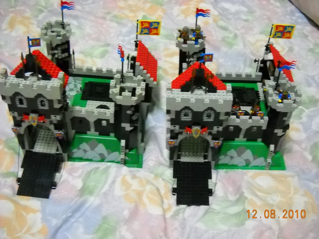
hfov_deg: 45.8
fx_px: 378
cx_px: 160
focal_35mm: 41
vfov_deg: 35.1
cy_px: 120
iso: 800
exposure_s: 1/8
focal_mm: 6.72
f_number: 3.1
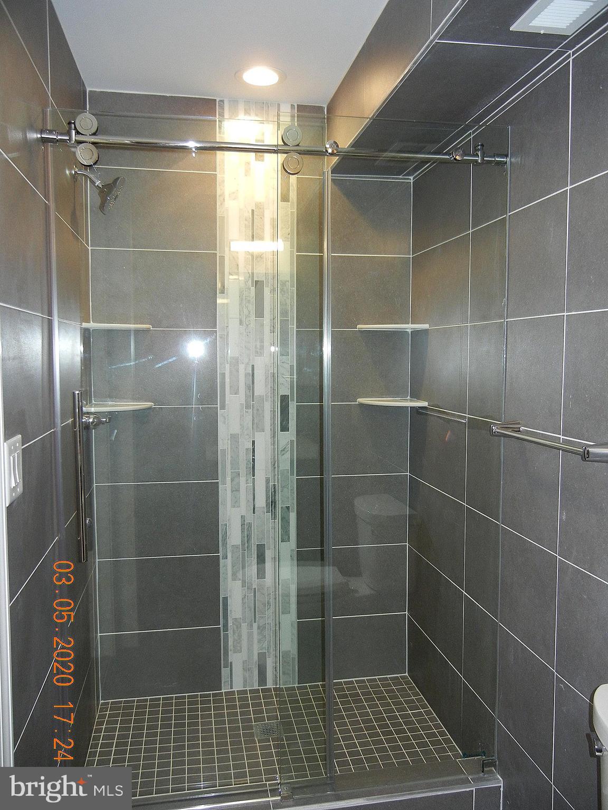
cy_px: 405
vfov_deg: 60.0
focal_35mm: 30
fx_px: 703
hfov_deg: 46.8
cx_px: 304
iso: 200
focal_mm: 5.4
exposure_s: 1/30
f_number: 3.5
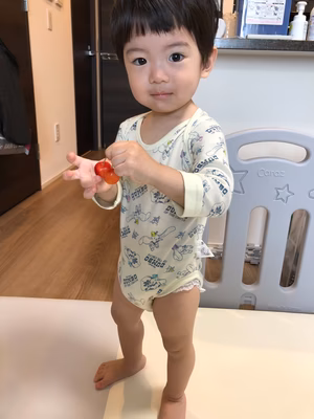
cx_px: 157
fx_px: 339
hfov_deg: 49.7
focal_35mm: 28
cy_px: 210
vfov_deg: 63.4
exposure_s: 1/25
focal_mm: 3.99
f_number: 1.8
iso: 32
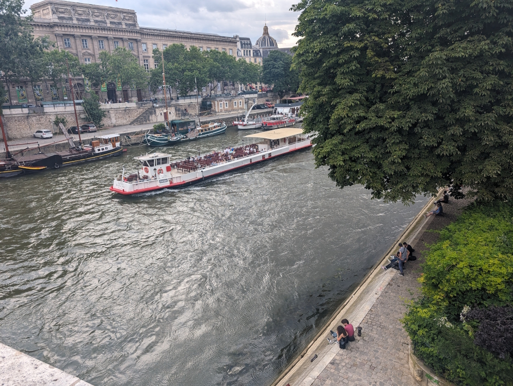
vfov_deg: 56.9
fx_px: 356
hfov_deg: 71.5
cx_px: 256
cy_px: 193
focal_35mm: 24
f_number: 1.68
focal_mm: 6.9
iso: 21
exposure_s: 1/425
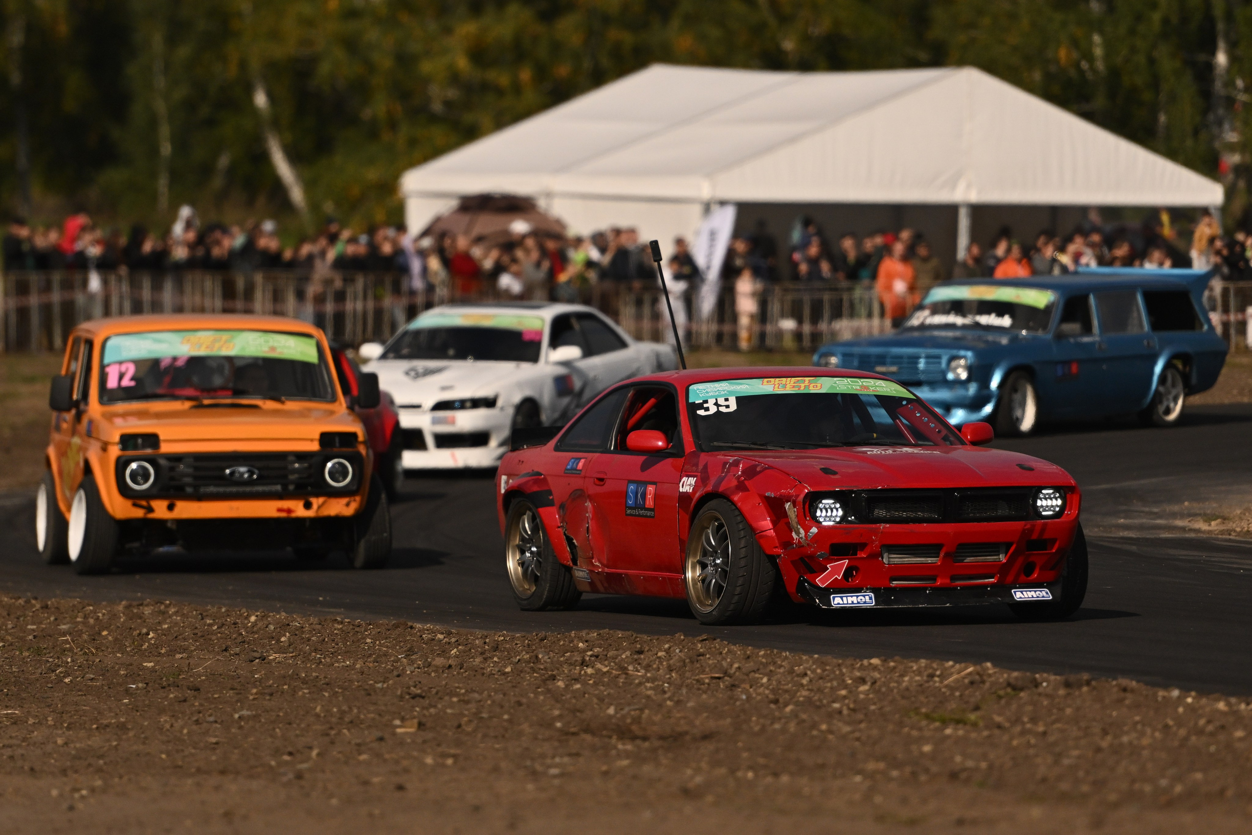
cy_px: 418
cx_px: 626
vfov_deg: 4.6
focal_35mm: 300
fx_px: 10431
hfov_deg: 6.9
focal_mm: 200
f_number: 2.8
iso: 640
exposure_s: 1/32000
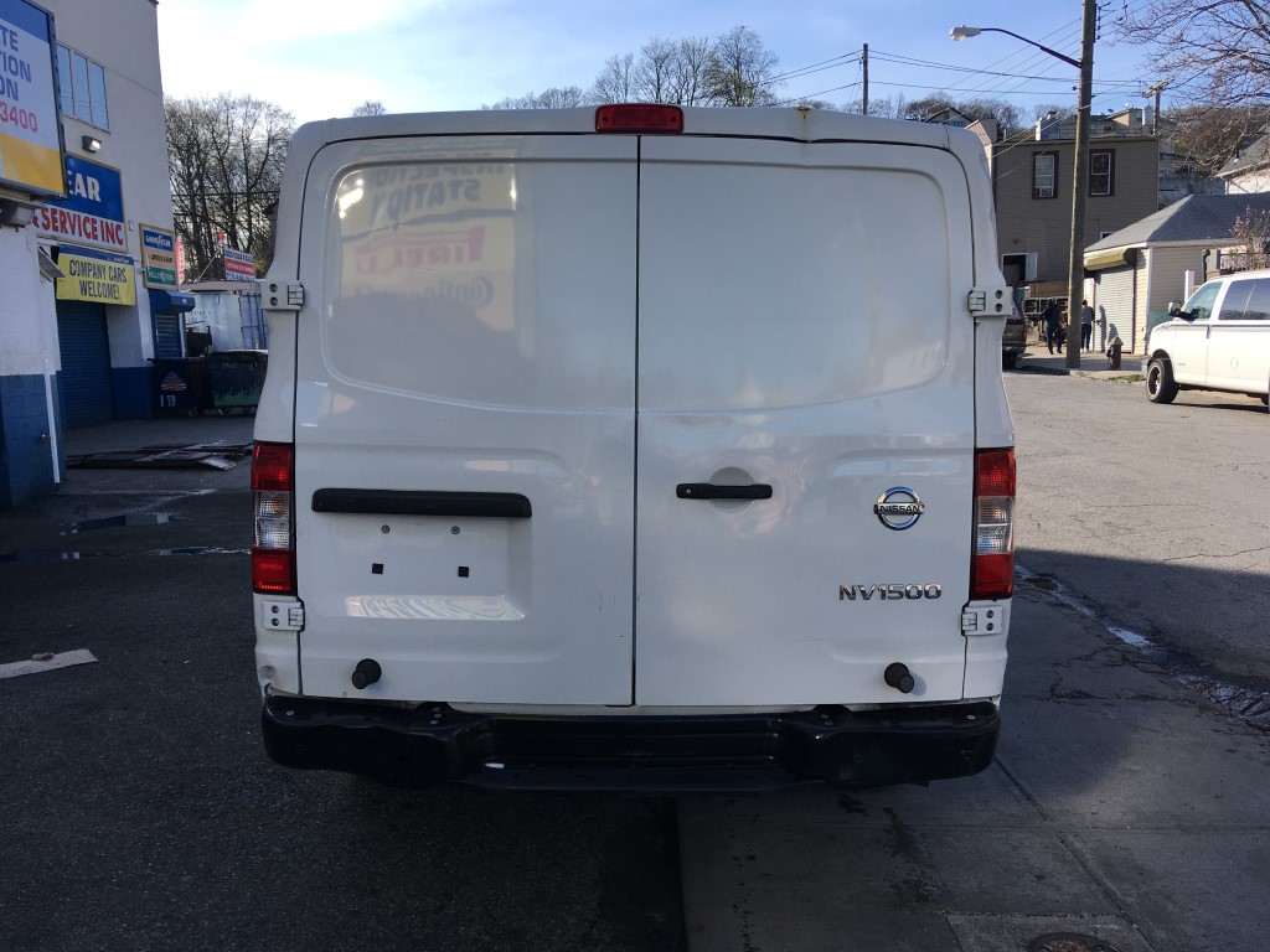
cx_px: 635
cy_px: 476
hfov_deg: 61.7
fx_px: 1064
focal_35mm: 29
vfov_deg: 48.2
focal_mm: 4.15
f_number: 2.2
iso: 25
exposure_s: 1/974
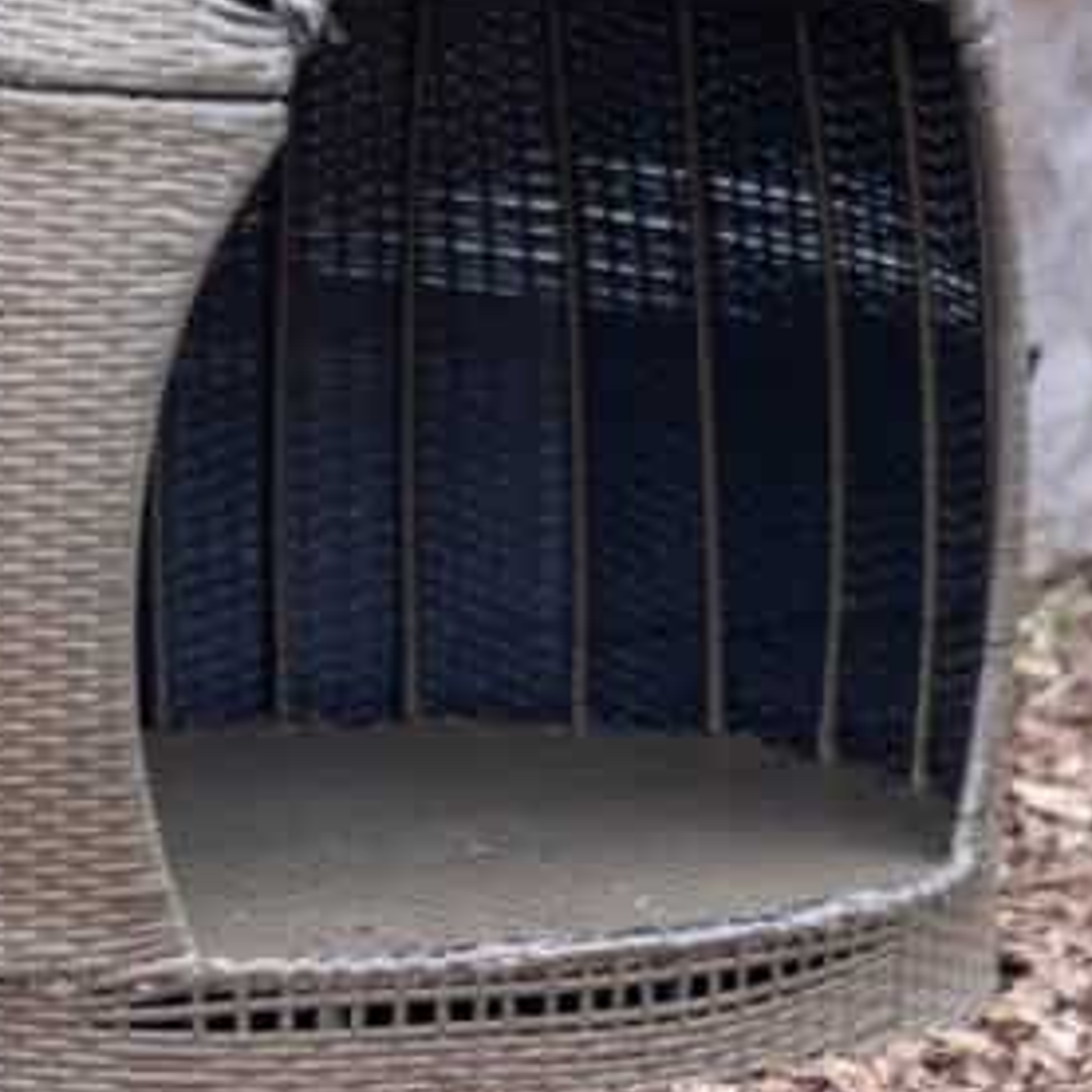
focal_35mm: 264
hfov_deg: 6.6
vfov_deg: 6.6
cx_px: 278
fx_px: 9422
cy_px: 296
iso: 320
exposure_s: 1/2000
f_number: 1.2
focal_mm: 56
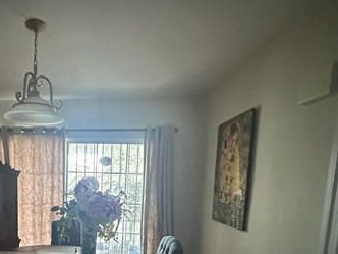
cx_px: 77
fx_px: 264
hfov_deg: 61.0
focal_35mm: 27
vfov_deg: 48.2
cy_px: 206
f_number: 2.2
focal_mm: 2.22
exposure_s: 1/60
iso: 1000
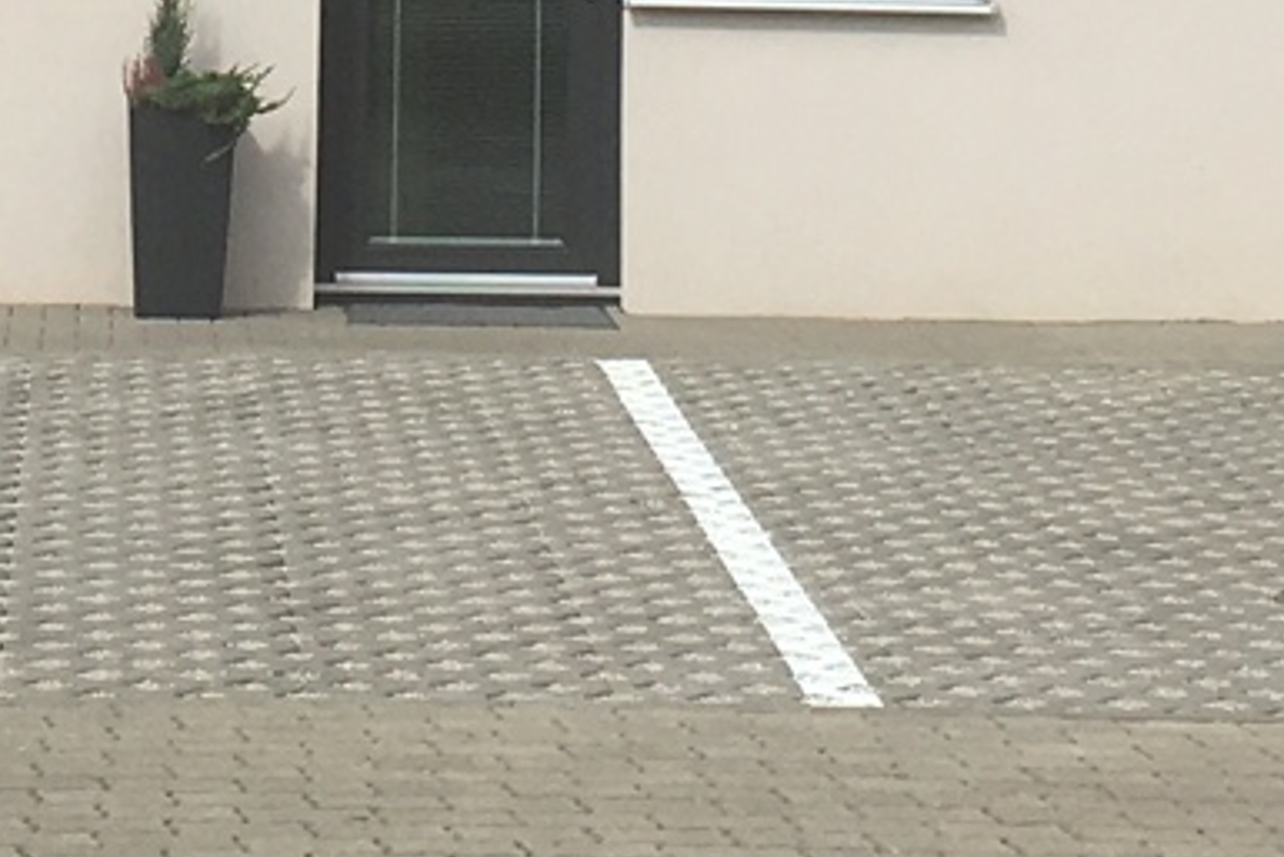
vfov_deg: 8.3
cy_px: -737
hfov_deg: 13.0
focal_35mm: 158
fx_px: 5637
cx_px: 330
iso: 25
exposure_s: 1/1374
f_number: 2.2
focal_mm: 4.15
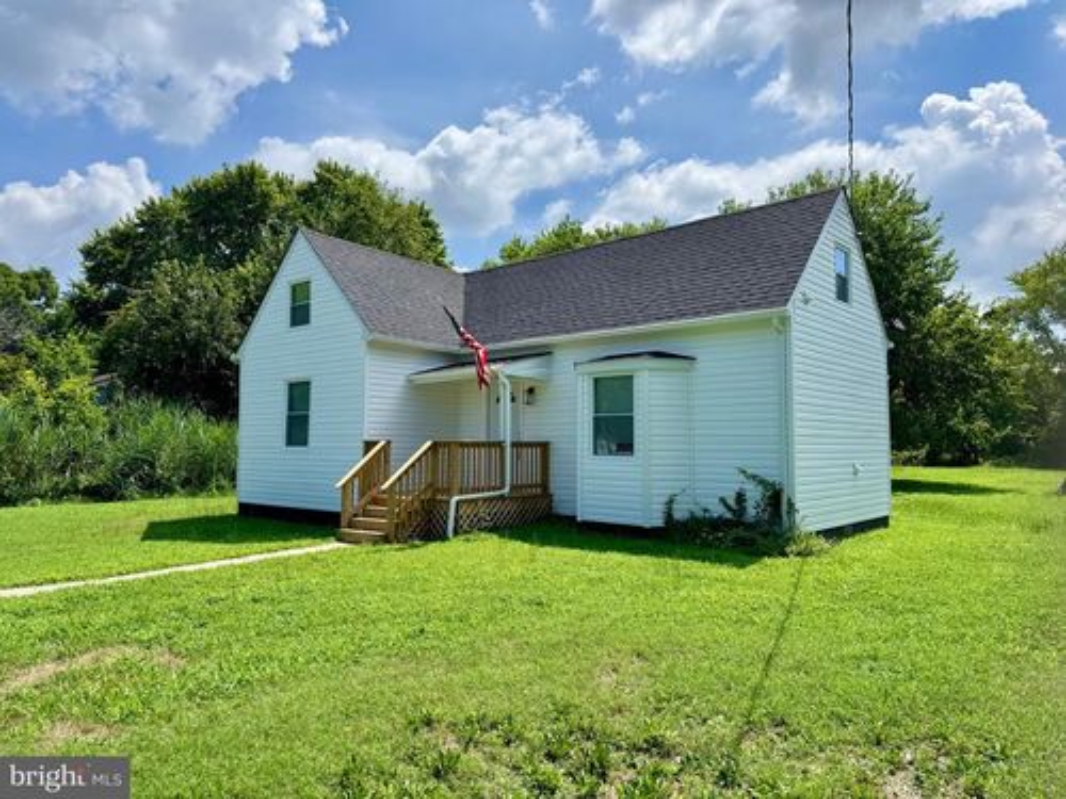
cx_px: 533
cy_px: 400
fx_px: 739
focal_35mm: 24
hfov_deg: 71.6
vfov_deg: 56.8
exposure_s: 1/3413
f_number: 1.78
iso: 80
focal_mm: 6.76
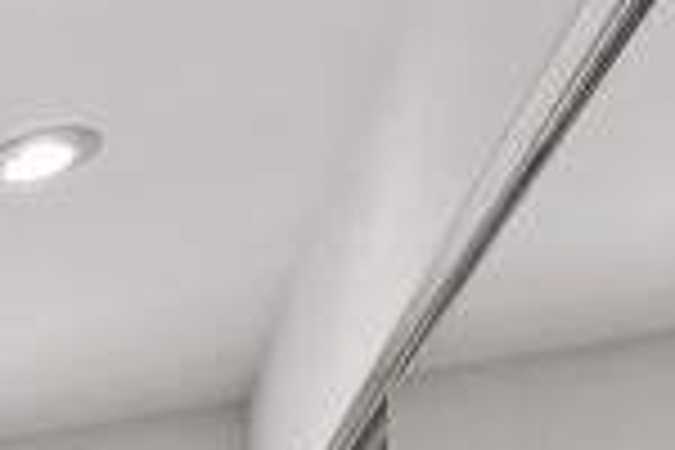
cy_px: 880
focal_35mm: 64
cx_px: -756
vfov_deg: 16.5
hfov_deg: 17.8
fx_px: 1200
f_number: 9
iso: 125
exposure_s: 1/2.5
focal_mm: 15
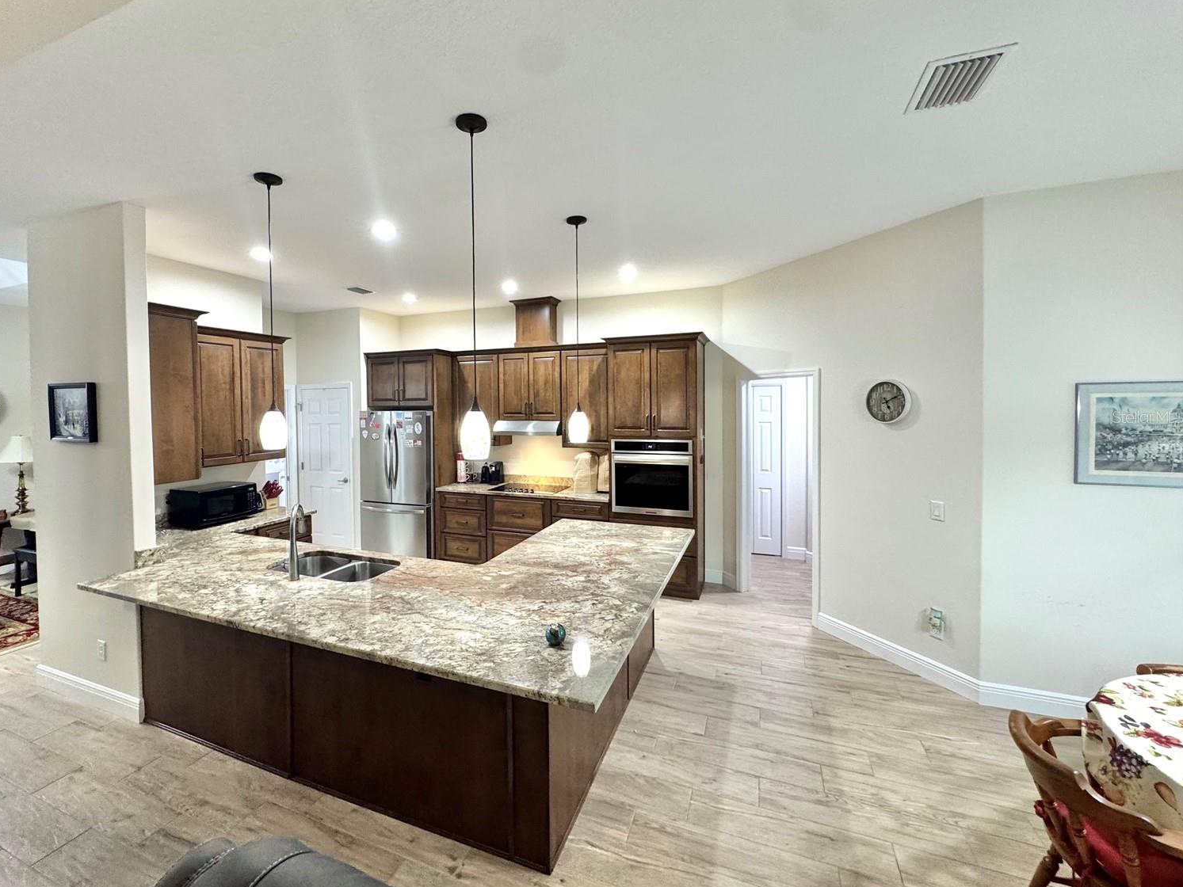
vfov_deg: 81.7
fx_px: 513
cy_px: 417
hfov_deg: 98.0
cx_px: 553
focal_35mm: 15
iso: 200
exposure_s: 1/60
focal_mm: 2.22
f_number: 2.2
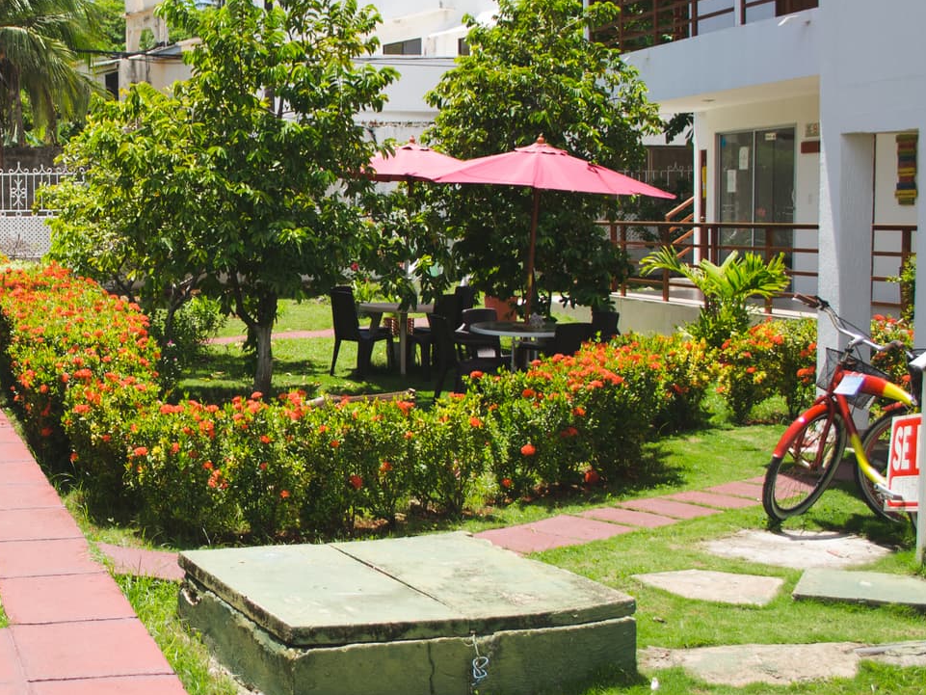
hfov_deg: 33.9
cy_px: 299
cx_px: 122
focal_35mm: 54
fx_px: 1445
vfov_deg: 27.0
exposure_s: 1/800
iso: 100
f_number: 3.5
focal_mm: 18
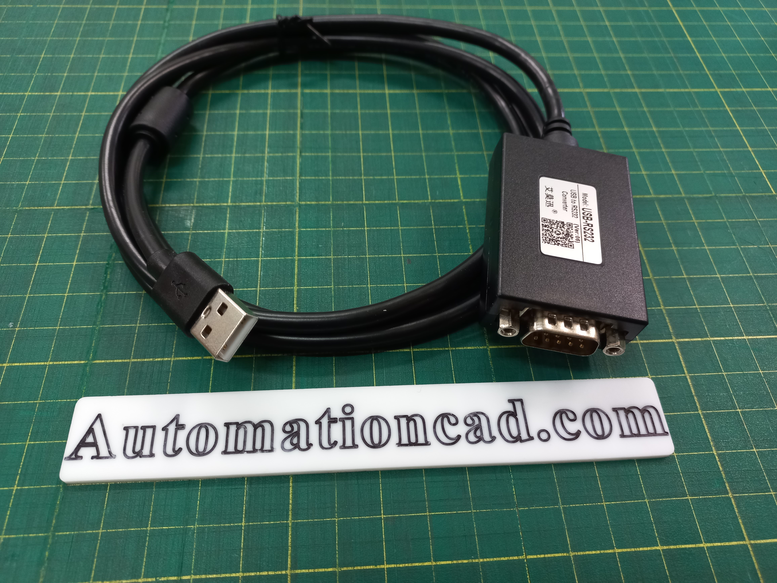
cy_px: 292
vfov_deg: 54.9
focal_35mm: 25
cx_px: 388
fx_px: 561
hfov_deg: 69.4
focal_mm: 4.6
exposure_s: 1/33
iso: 200
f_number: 1.8
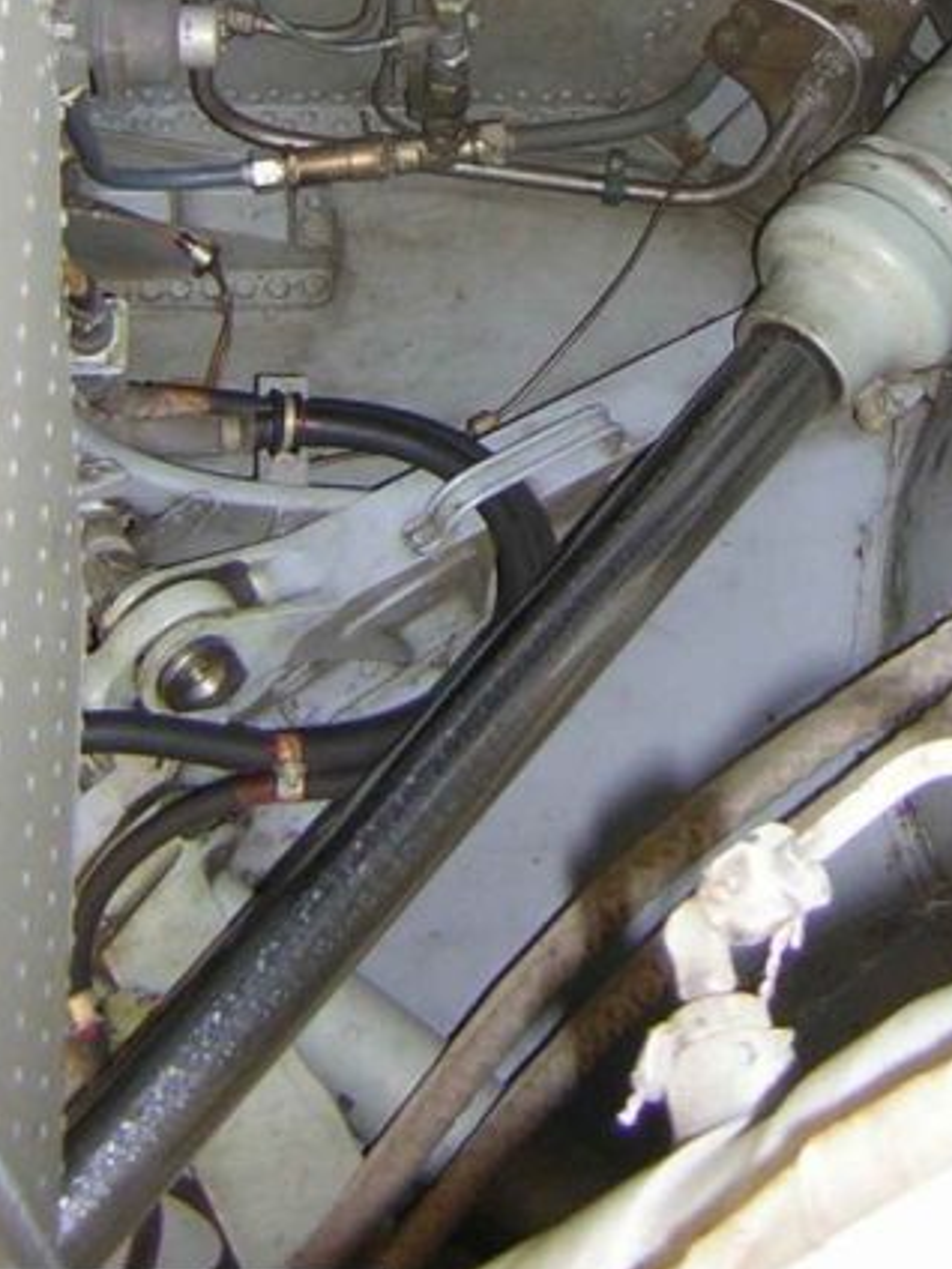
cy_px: 132
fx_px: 2493
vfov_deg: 27.5
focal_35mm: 68
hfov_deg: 21.6
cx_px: 584
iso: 50
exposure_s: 1/60.1
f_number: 2.6
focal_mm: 4.7
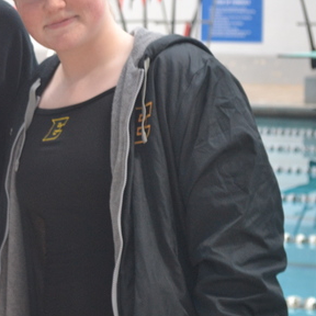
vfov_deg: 10.3
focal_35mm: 170
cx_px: -80
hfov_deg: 10.1
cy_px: 81
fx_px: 1756
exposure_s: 1/15
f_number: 5.3
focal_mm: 48
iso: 900
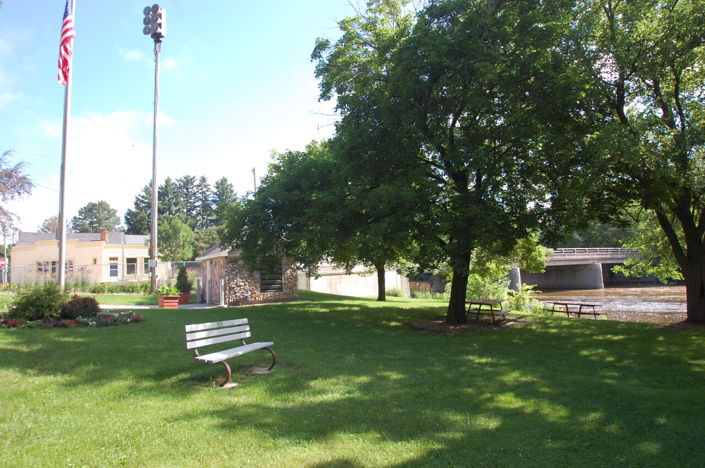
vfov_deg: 53.0
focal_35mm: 24
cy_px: 234
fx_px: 470
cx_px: 352
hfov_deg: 73.8
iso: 200
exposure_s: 1/200
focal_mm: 16
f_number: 7.1
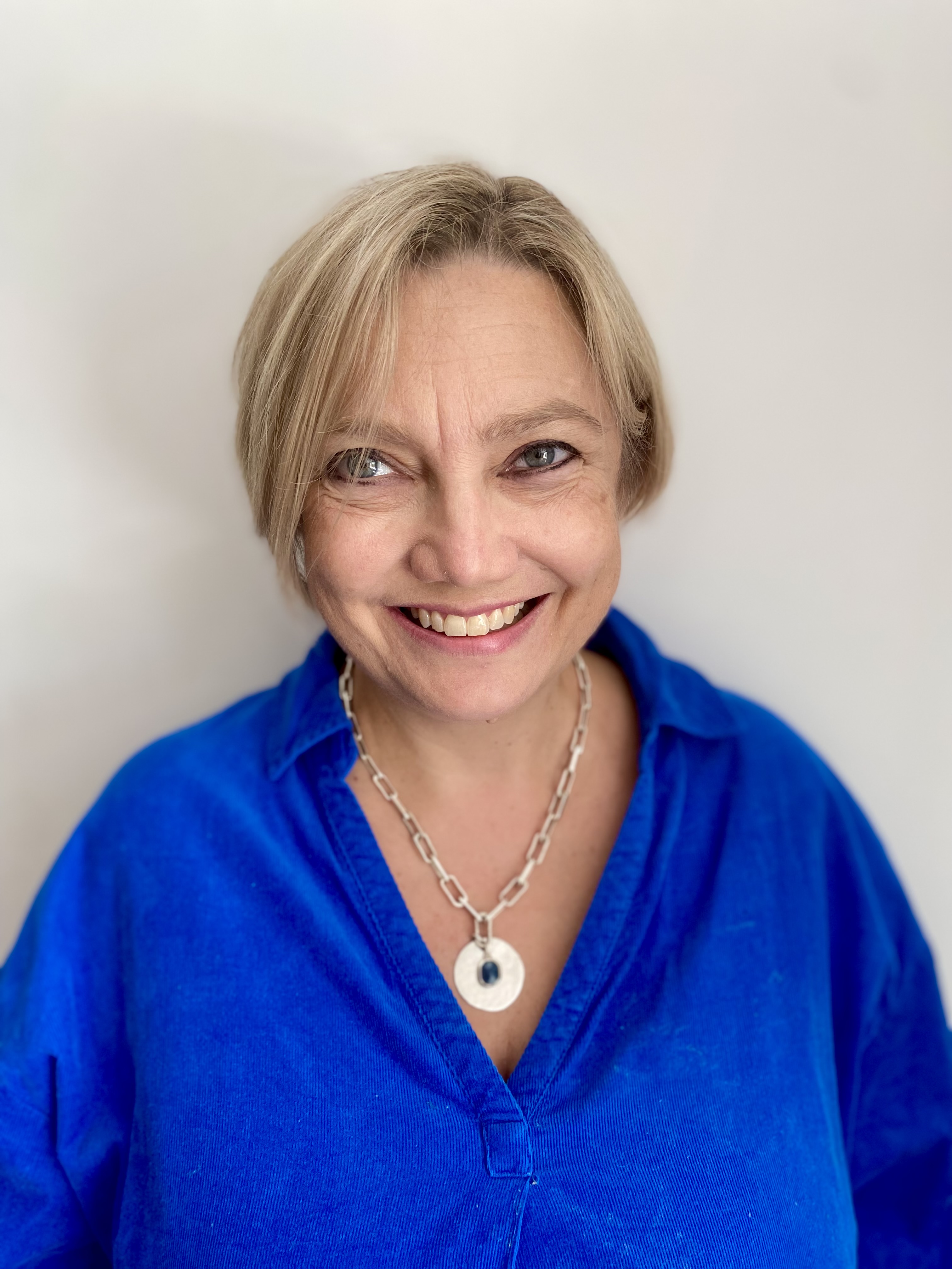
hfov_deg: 53.1
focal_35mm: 26
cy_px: 634
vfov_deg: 67.3
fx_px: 953
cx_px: 476
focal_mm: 4.25
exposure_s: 1/97
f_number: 1.8
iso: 125
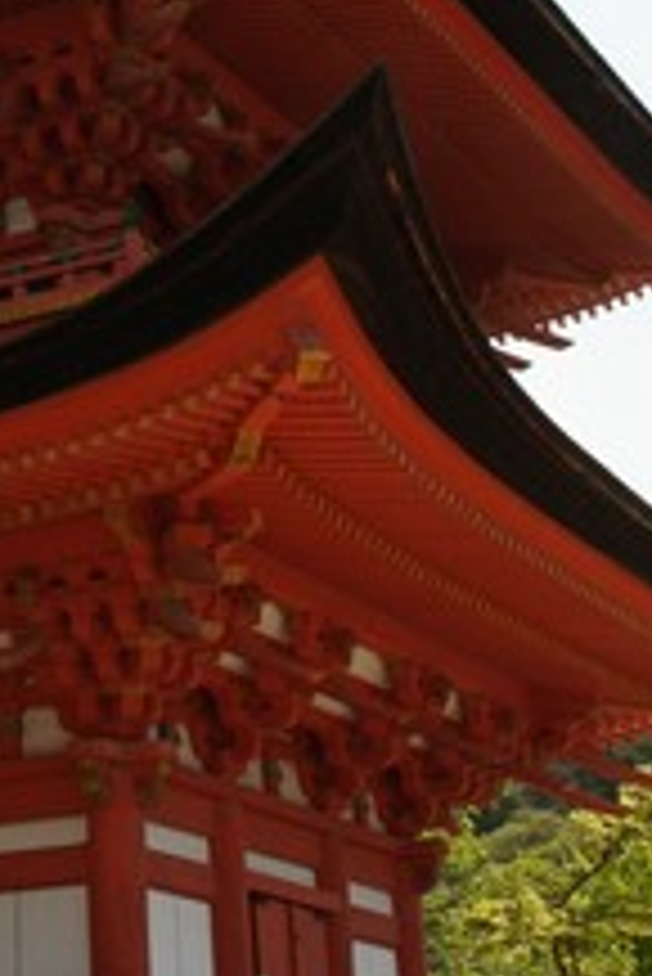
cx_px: -117
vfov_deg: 21.7
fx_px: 2495
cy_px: 112
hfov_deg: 14.4
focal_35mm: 92
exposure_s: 1/320
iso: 400
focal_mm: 26
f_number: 11
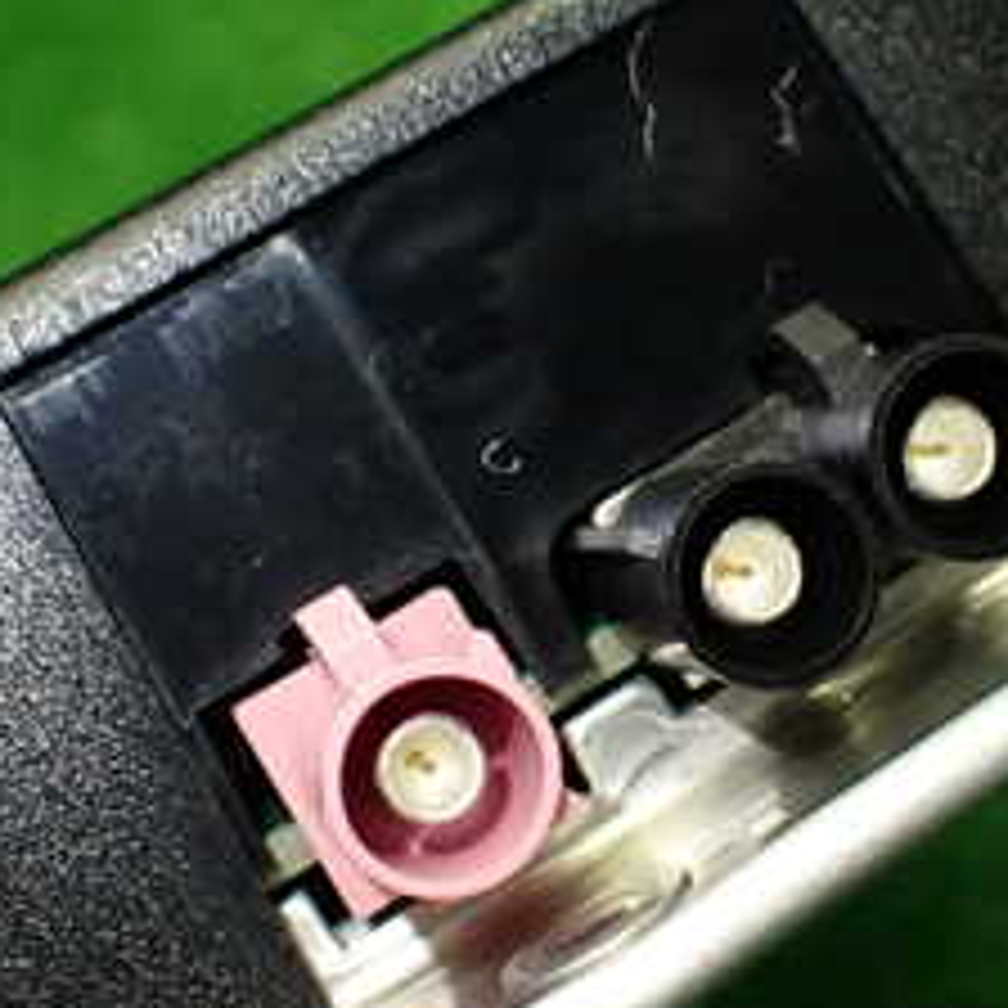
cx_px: 675
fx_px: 2339
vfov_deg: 24.3
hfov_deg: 24.2
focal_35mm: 71
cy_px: 540
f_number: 2.3
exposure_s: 1/125
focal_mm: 5.4
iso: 320
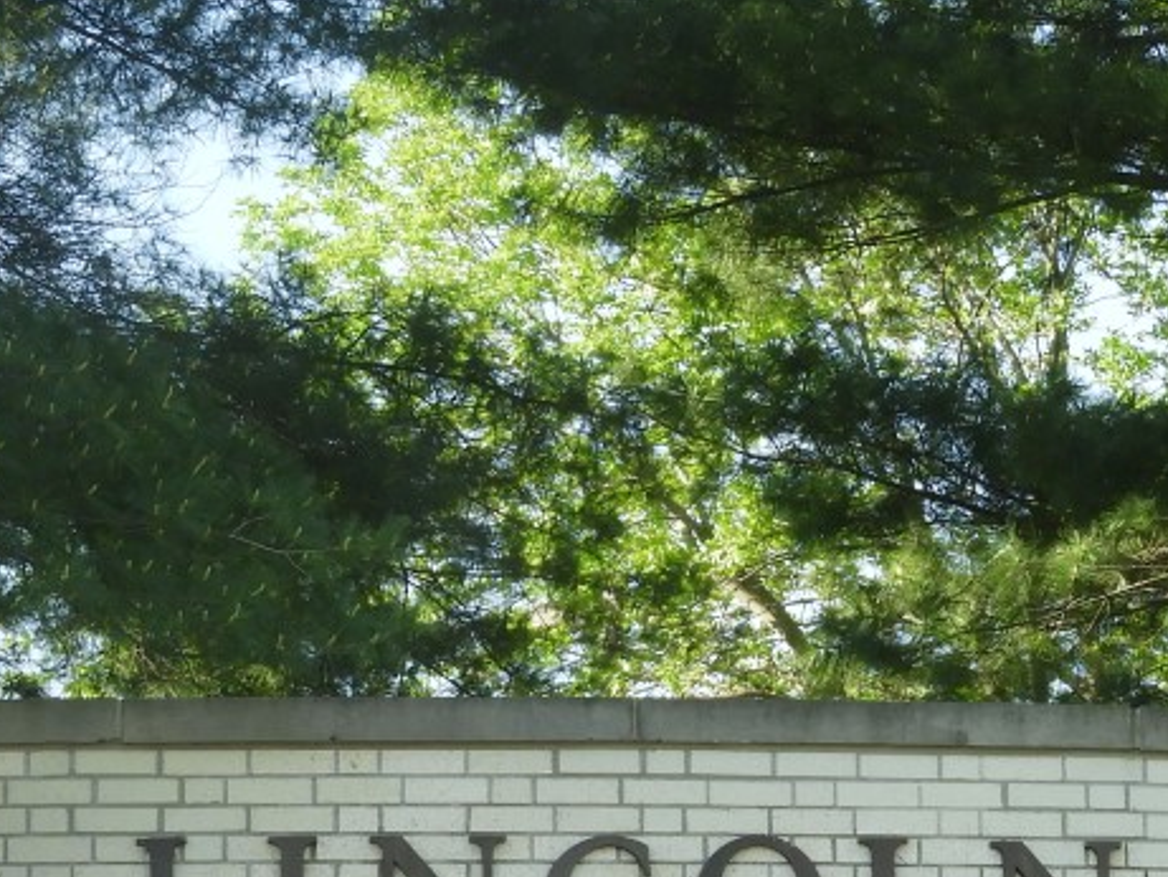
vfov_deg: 7.3
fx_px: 6851
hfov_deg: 9.7
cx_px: 694
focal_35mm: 203
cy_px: 895
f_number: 4.2
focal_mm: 11.6
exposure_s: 1/160
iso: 100
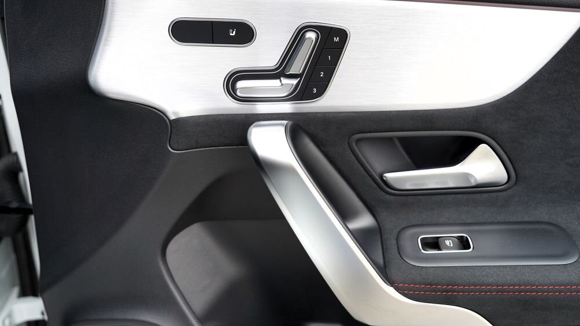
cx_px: 287
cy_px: 130
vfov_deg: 36.5
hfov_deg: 61.0
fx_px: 492
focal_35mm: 32
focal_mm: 30
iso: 200
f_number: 4
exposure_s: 1/60
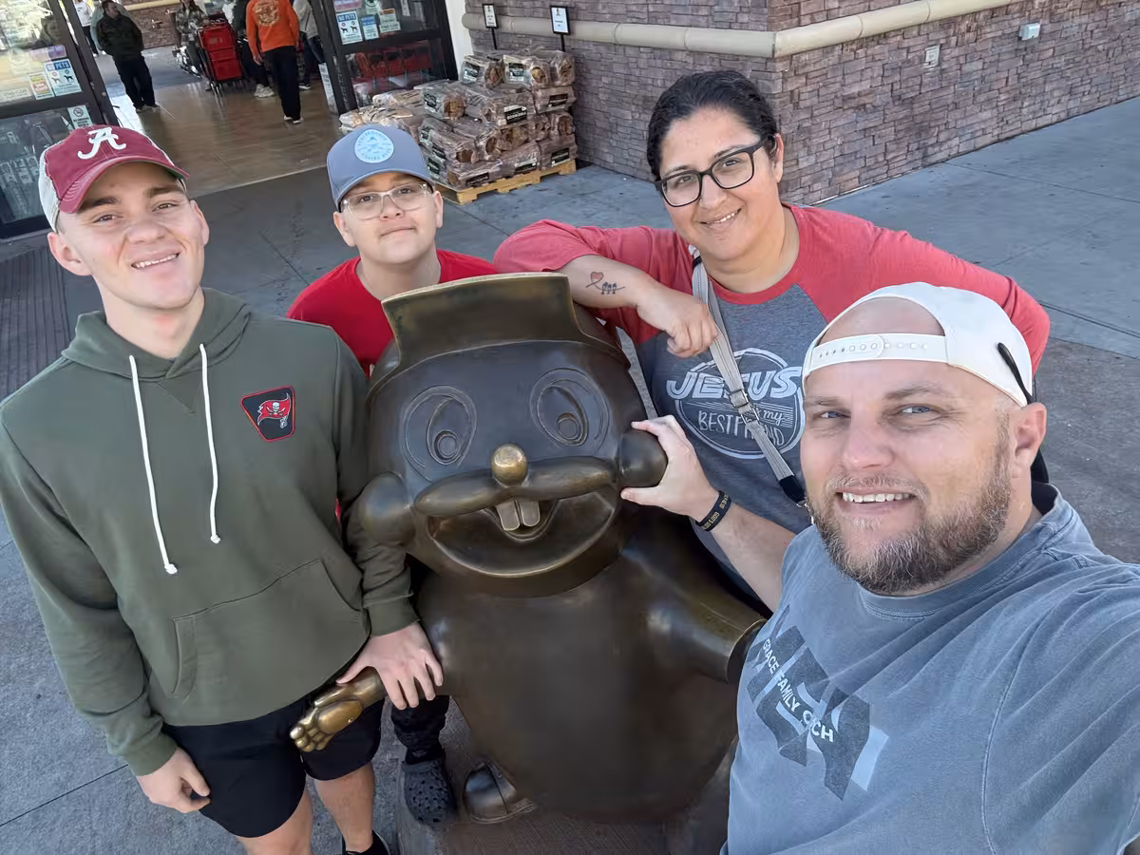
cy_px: 428
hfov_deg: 73.9
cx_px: 570
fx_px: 757
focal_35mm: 23
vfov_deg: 58.9
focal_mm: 2.69
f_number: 1.9
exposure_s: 1/122
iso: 20
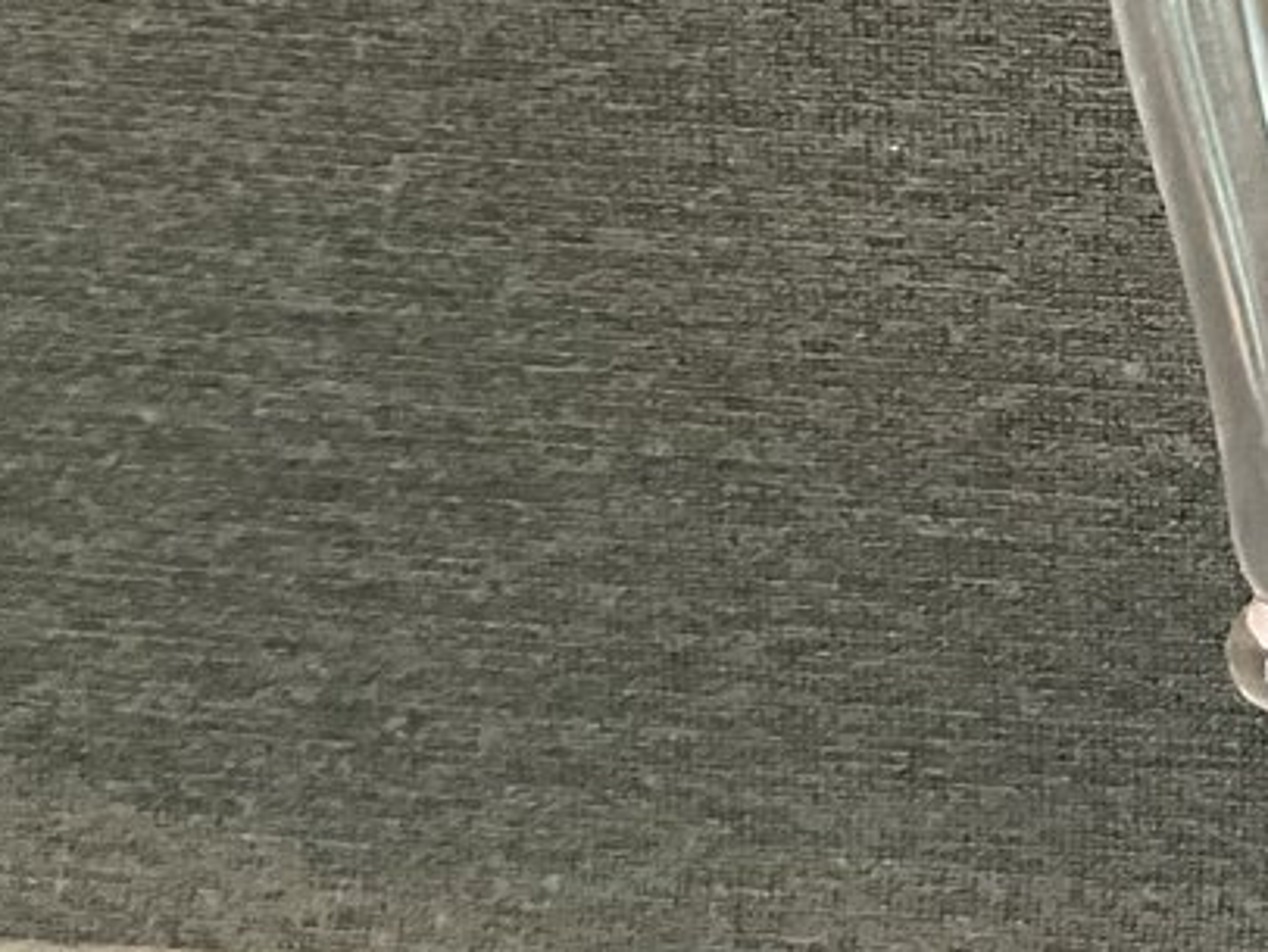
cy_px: 501
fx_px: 3958
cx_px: 2244
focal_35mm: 108
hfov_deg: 15.7
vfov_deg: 13.7
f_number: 1.8
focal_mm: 3
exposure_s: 1/33
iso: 320
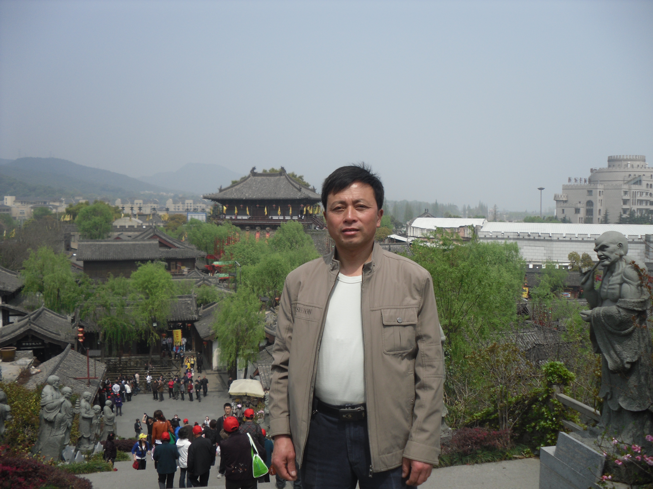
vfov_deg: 40.7
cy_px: 244
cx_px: 326
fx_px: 660
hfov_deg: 52.6
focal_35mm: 35
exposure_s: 1/215
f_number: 7.6
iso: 80
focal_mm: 6.3
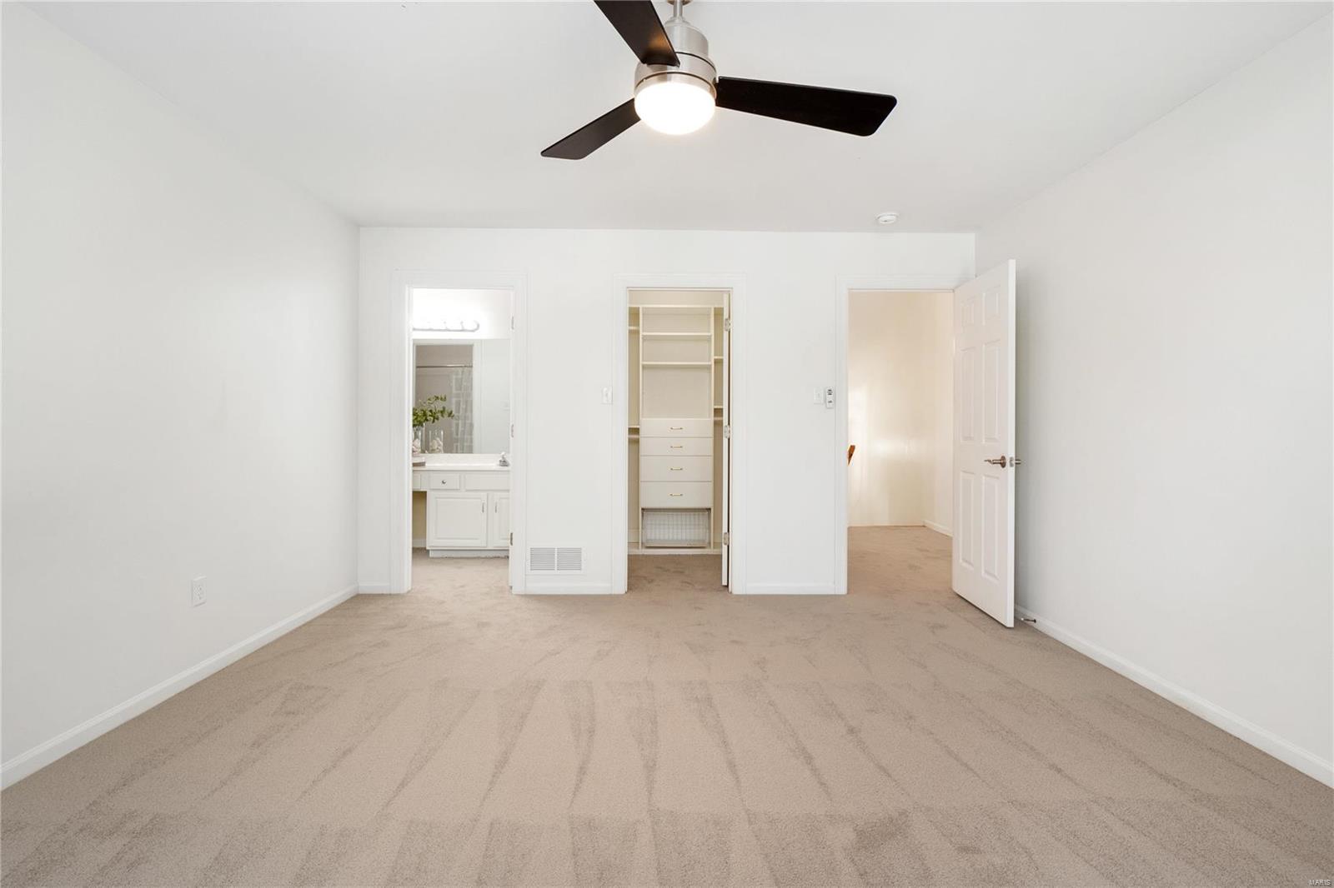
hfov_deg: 96.7
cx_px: 667
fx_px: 593
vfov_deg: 73.7
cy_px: 444
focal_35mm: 16
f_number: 8
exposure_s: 1/2
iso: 400
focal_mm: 8
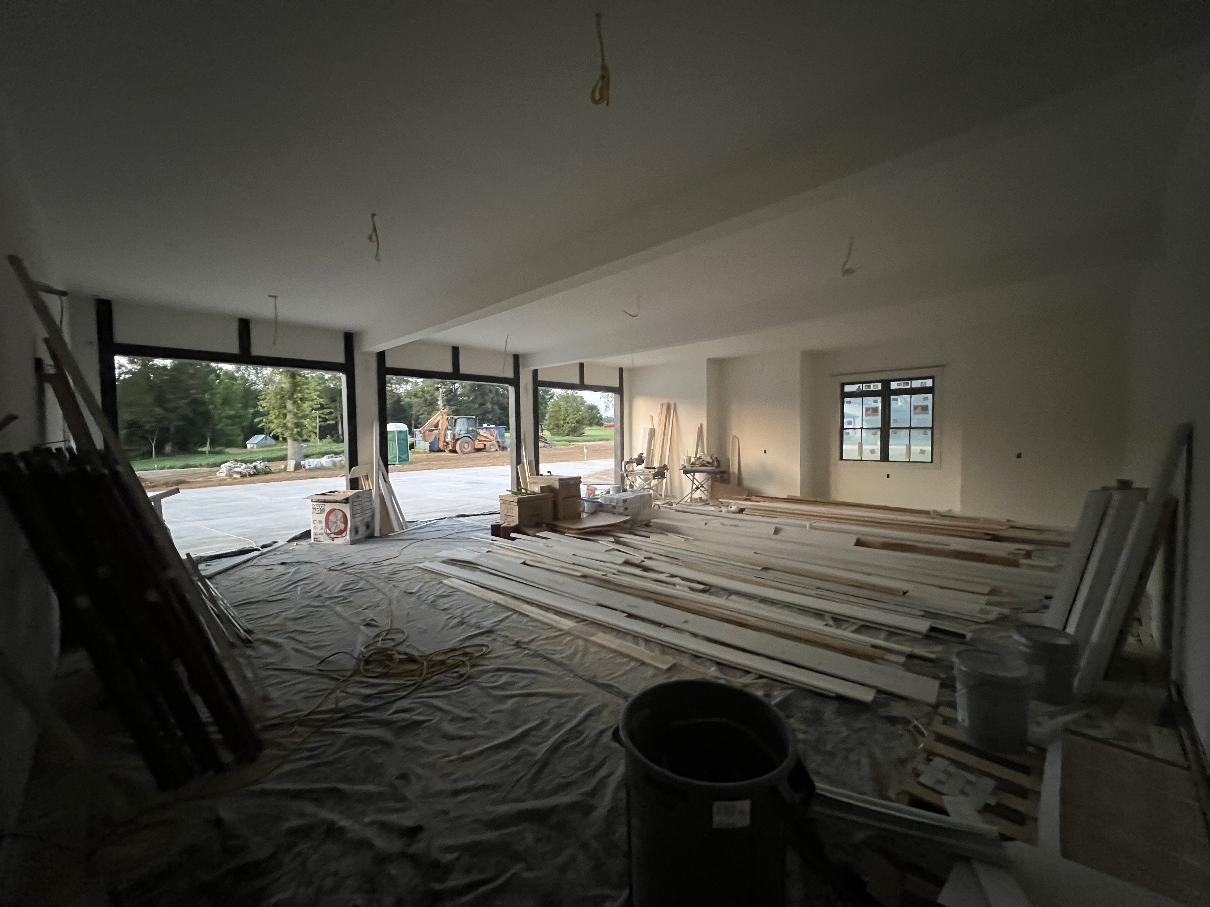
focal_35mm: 13
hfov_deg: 106.2
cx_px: 605
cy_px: 454
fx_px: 454
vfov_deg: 89.9
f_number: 1.8
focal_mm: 1.57
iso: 1000
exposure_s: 1/45
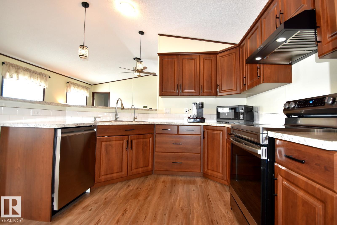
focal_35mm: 16
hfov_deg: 95.0
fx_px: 155
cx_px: 168
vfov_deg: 72.1
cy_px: 112
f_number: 5
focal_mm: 11
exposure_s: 1/100
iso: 800
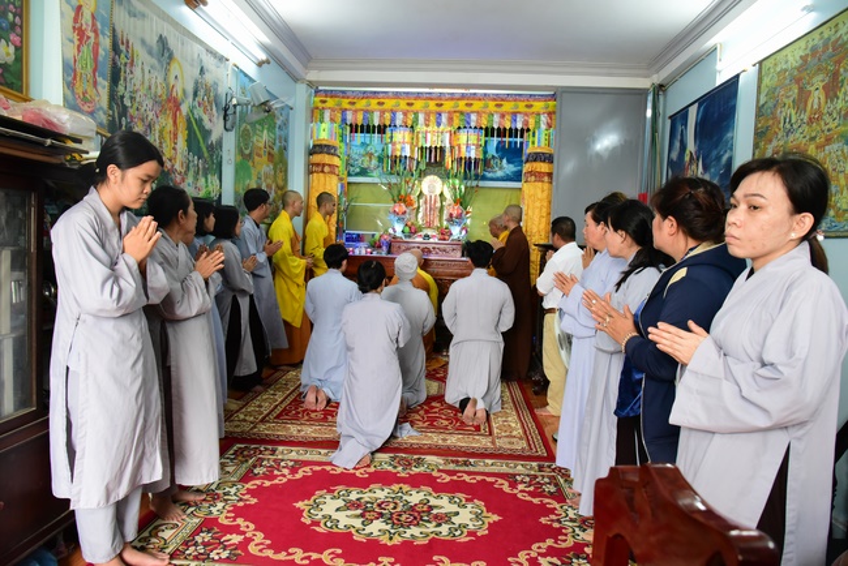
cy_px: 283
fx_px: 566
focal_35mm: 24
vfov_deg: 53.2
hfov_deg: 73.7
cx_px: 424
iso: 4500
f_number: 7.1
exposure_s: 1/80
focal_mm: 24
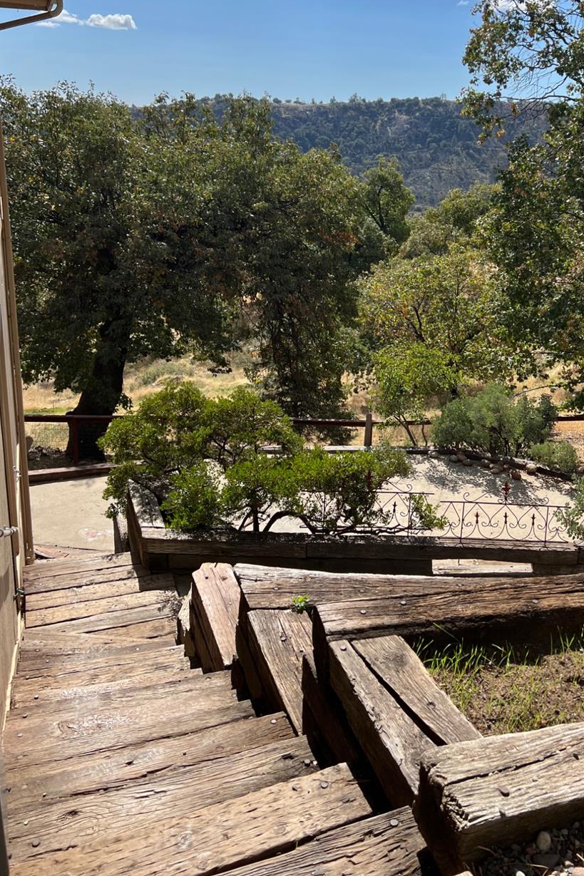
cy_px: 350
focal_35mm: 33
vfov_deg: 56.8
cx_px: 389
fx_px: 803
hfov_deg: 39.5
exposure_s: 1/3831
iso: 50
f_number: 1.5
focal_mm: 5.7
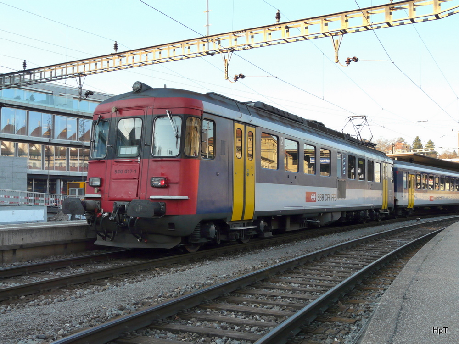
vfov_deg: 35.1
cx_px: 230
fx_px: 544
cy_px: 172
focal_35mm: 41
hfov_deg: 45.8
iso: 100
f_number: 4
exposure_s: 1/160
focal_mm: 6.7
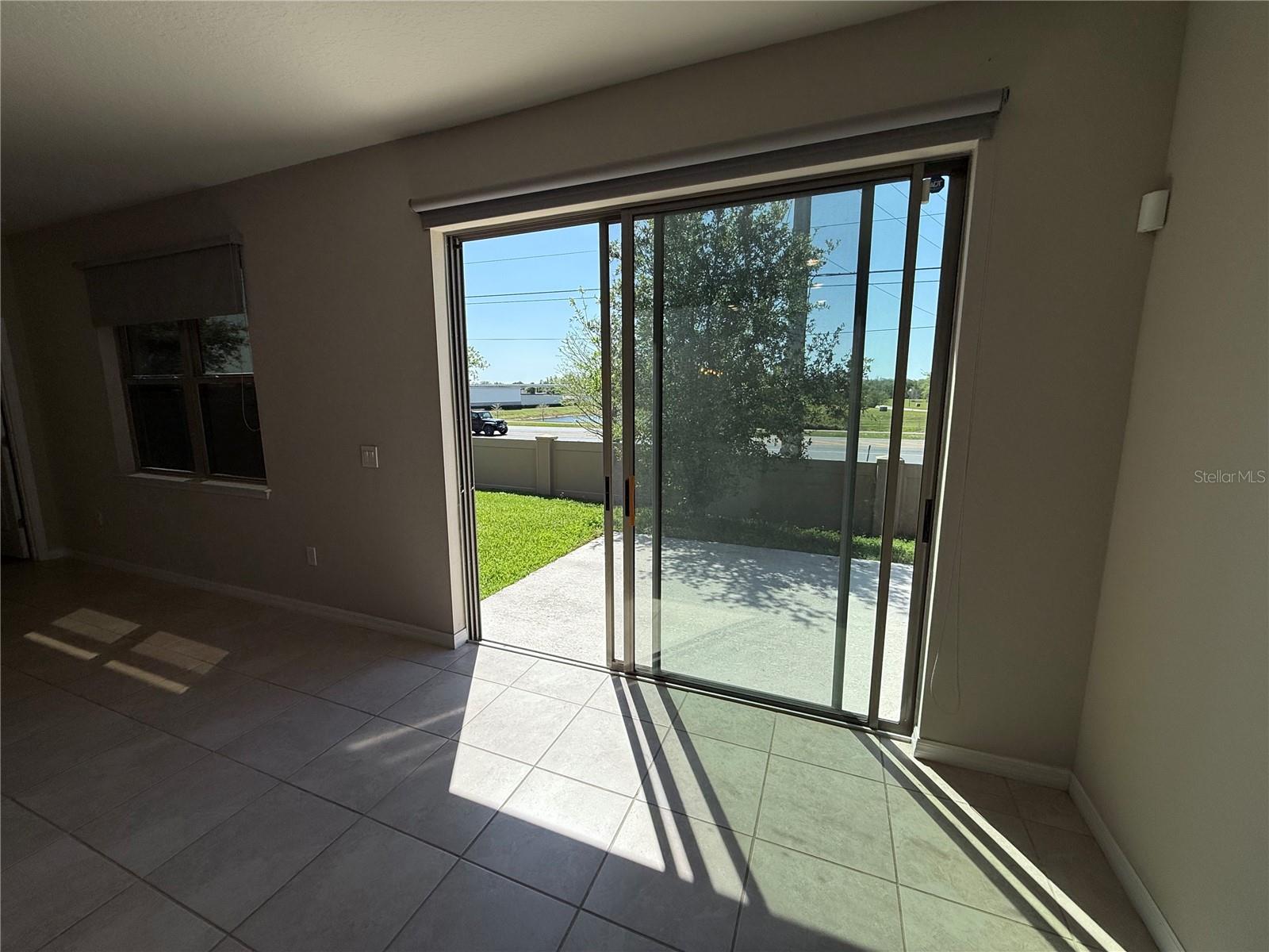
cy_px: 476
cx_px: 634
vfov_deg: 85.7
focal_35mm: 14
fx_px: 513
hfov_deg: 102.1
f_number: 2.2
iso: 50
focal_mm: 2.22
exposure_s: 1/1698
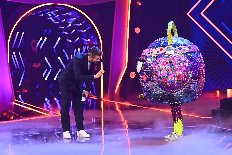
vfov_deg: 12.3
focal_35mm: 111
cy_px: 77
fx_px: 715
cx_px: 116
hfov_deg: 18.4
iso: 3200
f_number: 2.8
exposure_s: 1/400
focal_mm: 110
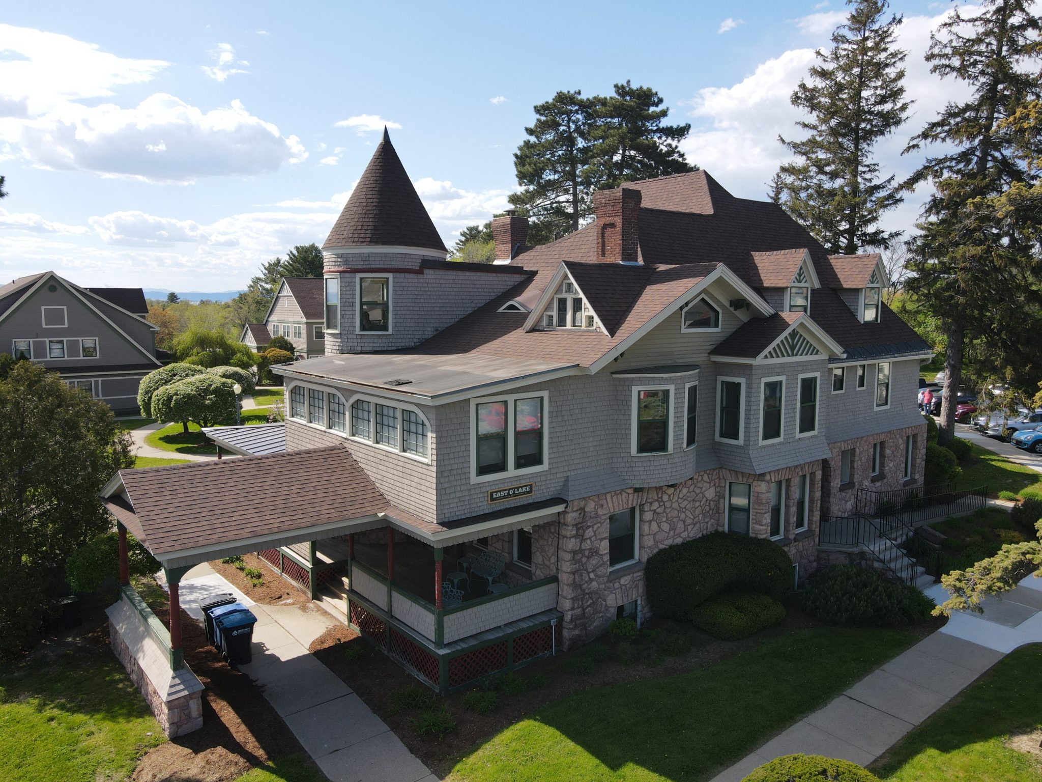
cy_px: 391
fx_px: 722
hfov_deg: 71.6
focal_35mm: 24
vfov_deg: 56.8
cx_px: 521
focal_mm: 4.5
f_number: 2.8
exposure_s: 1/500
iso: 100
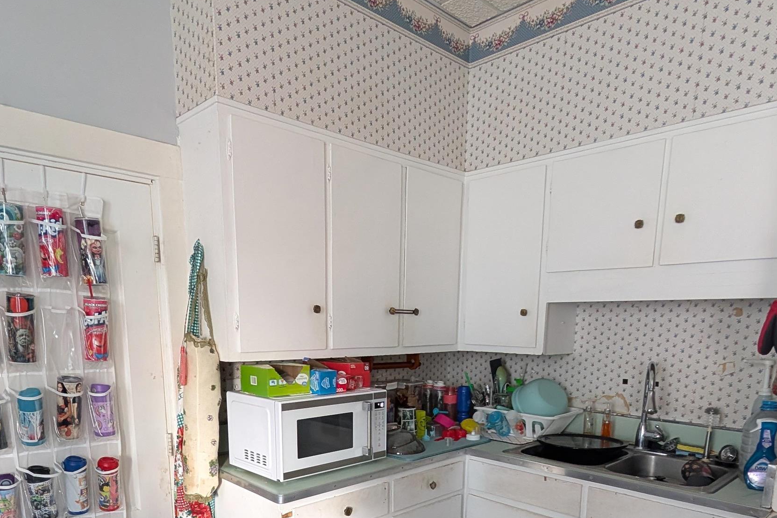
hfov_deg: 76.1
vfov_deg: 51.4
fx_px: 496
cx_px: 390
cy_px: 419
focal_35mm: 23
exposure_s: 1/37.8
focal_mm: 2.02
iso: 264
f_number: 1.7
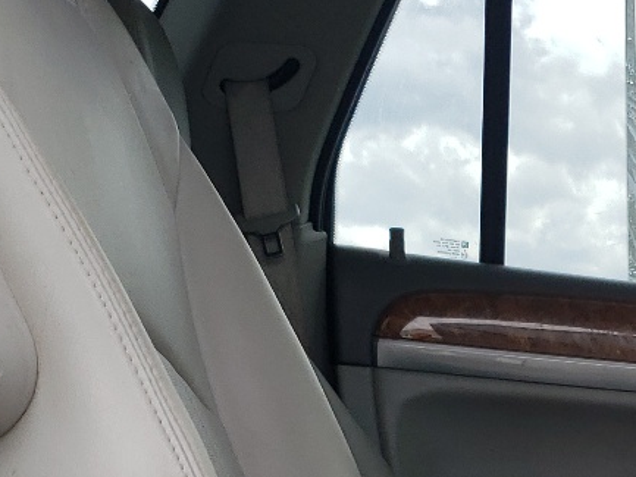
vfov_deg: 14.6
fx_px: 1764
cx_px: 733
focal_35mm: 96
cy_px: 652
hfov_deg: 19.4
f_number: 1.5
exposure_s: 1/526
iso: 50
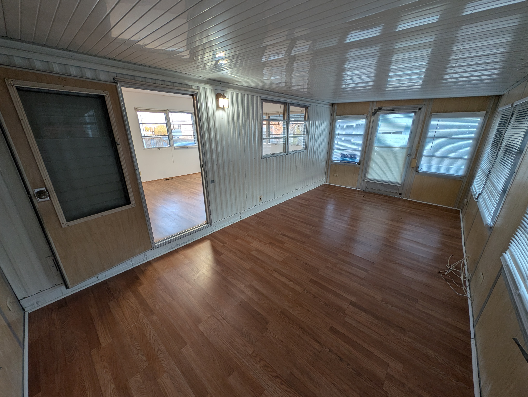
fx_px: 183
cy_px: 198
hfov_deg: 110.5
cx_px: 264
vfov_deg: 94.6
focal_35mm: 12
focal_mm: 2.23
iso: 42
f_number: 1.95
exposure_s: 1/30
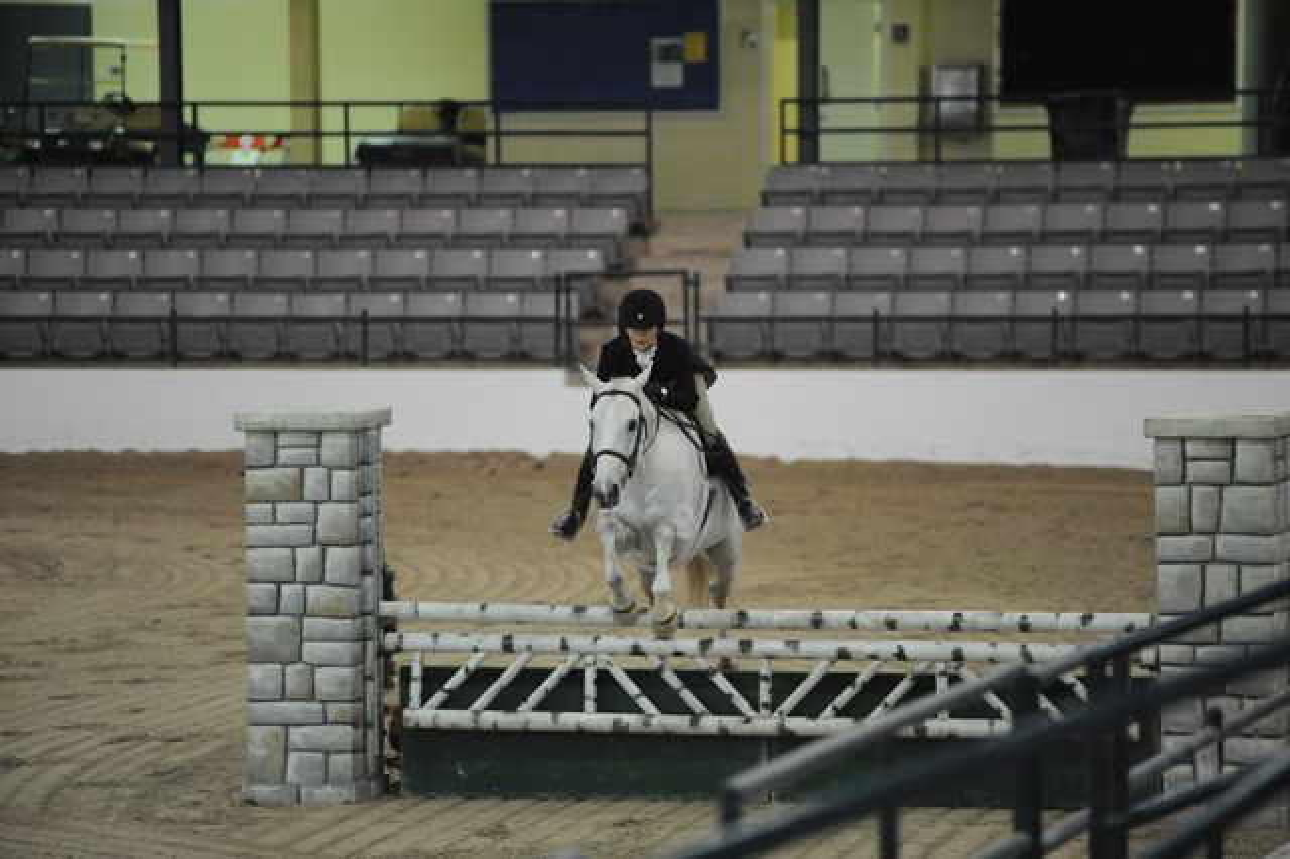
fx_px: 7163
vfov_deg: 6.9
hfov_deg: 10.3
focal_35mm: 200
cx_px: 645
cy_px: 430
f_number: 2.8
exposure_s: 1/400
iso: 6400
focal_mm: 200
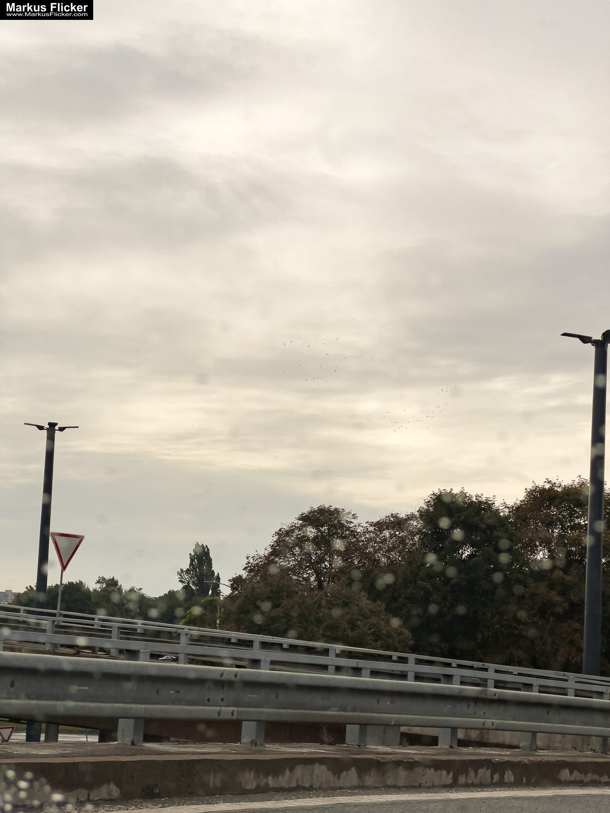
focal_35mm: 77
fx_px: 1809
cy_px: 406
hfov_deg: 19.1
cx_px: 305
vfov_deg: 25.3
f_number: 2.8
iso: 32
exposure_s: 1/1000
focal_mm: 9
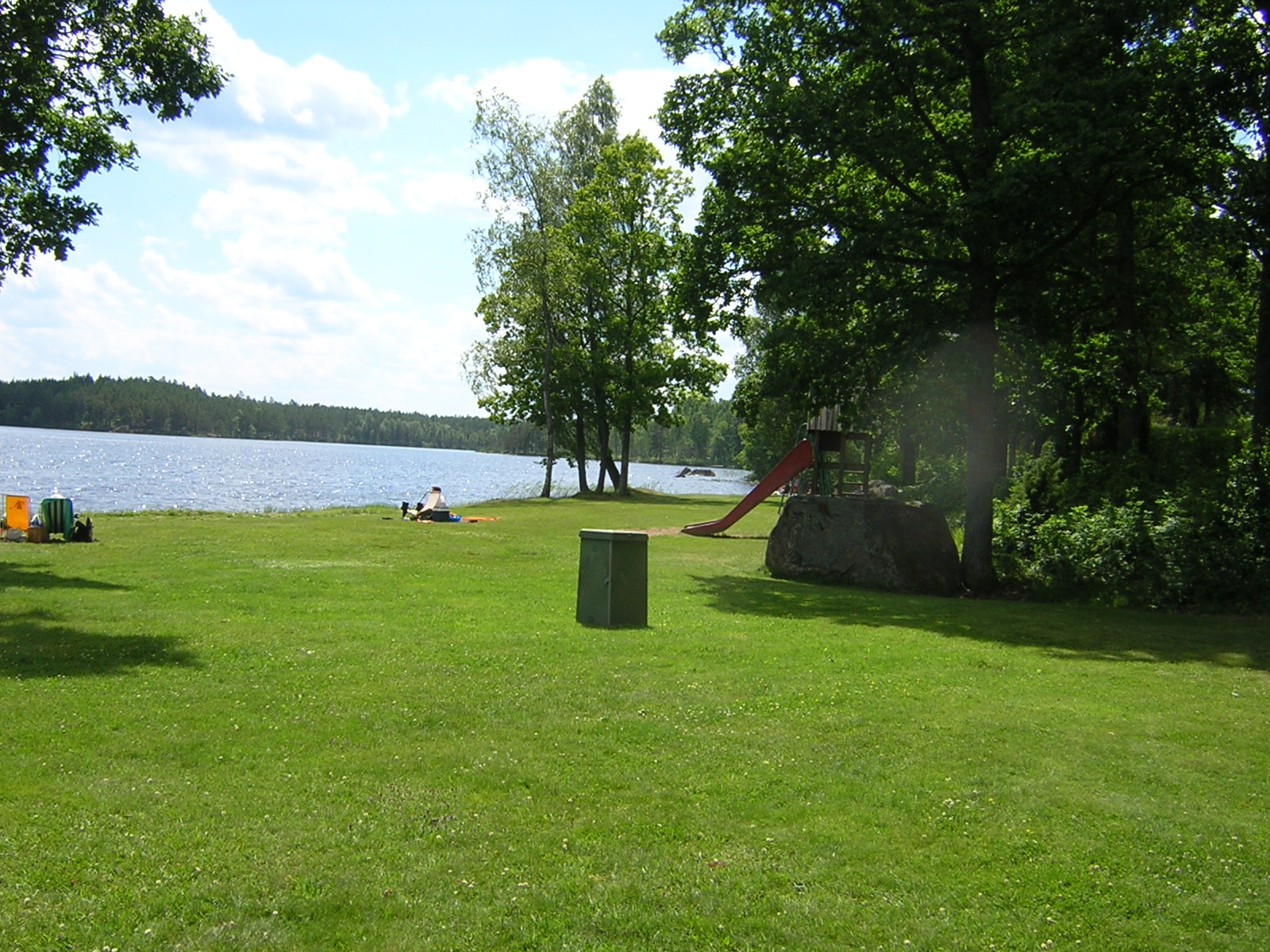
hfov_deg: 51.4
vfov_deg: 39.7
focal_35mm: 36
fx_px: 1321
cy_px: 476
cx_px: 635
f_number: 5.2
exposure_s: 1/340
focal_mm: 4.7
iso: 100
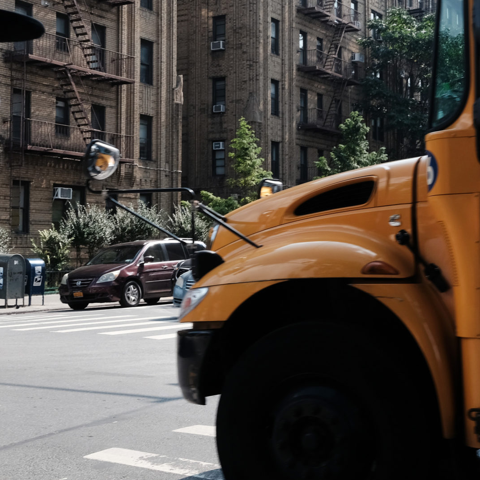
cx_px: 285
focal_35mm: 57
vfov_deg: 30.0
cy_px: 189
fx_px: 894
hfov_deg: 30.0
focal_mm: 16
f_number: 7.1
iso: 160
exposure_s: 1/170
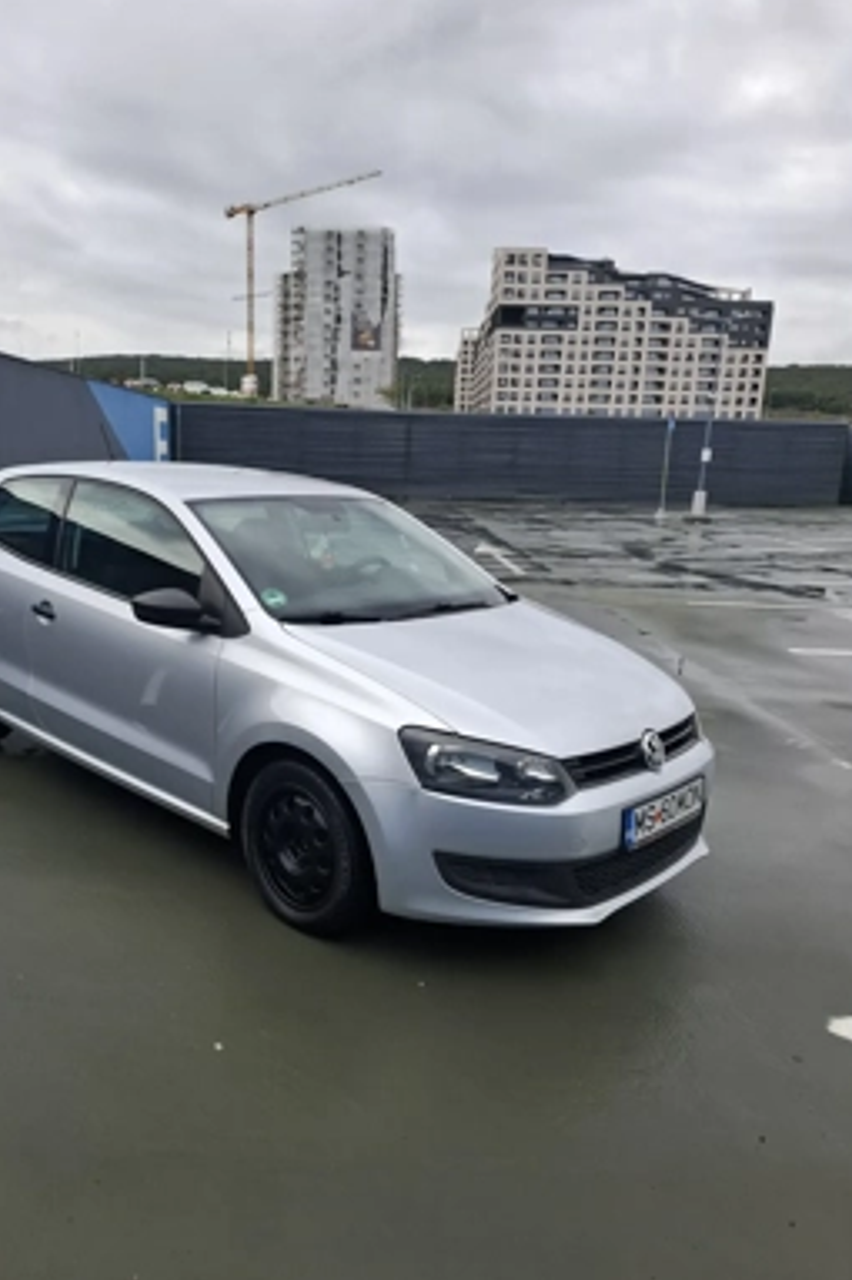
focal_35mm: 25
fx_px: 888
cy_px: 662
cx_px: 361
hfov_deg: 51.1
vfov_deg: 71.5
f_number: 1.8
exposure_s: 1/678
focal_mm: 5.54
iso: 50
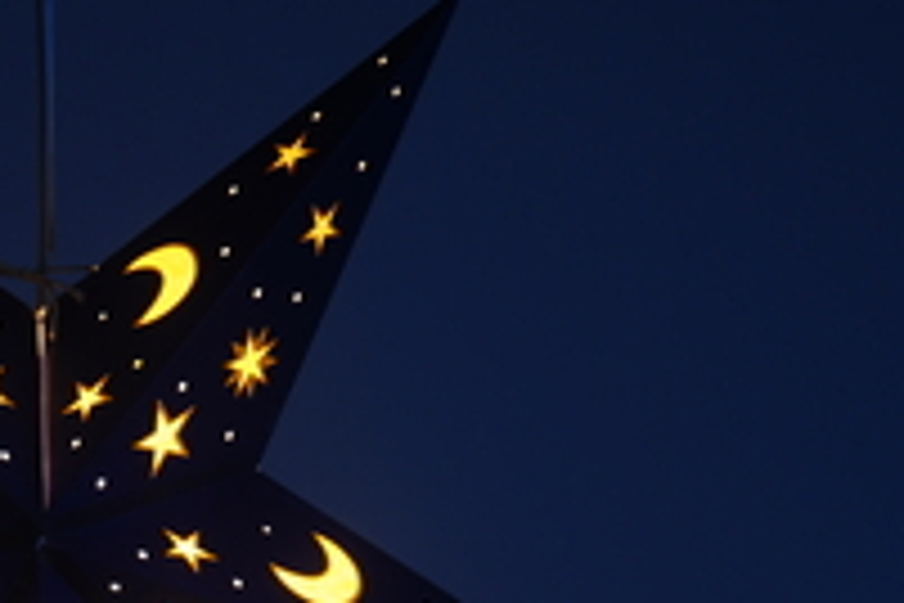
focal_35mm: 172
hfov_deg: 11.8
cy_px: 556
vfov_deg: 8.0
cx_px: 45
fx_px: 4319
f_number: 4.5
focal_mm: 46
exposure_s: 1/10
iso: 100
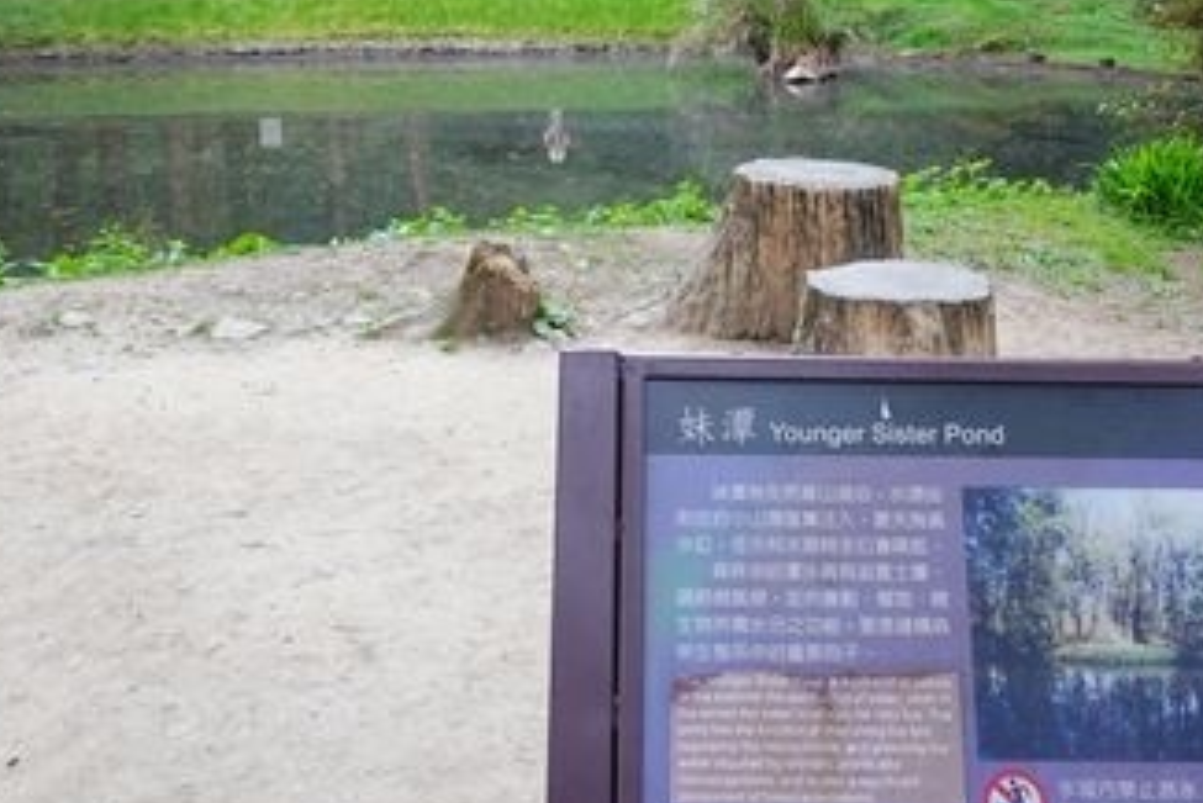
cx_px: 674
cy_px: 176
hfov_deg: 41.0
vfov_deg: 27.6
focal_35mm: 48
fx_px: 1605
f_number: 2.8
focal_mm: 9
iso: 125
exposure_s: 1/40
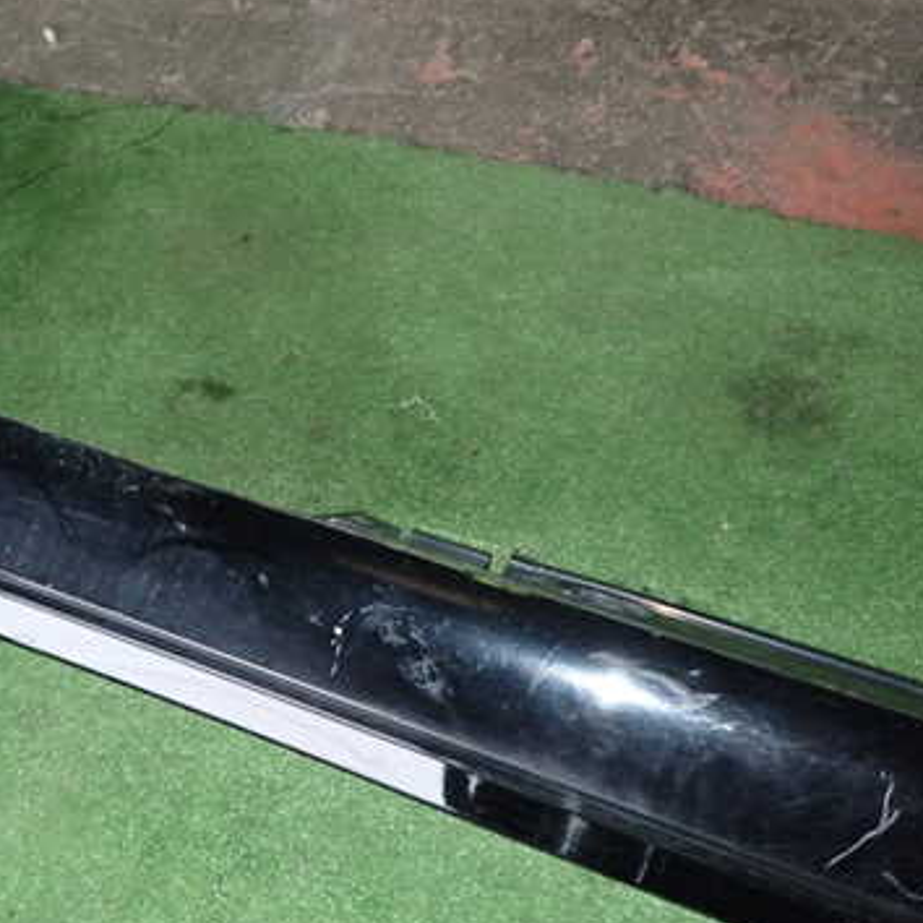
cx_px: 175
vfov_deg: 37.4
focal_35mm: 45
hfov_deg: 36.2
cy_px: 545
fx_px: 1358
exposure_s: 1/30
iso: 800
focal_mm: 5.4
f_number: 6.3
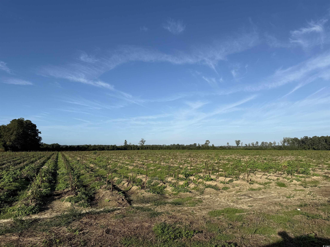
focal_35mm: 24
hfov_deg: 71.6
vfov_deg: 56.8
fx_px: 229
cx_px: 165
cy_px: 124
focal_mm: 6.76
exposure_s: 1/5714
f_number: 1.78
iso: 80
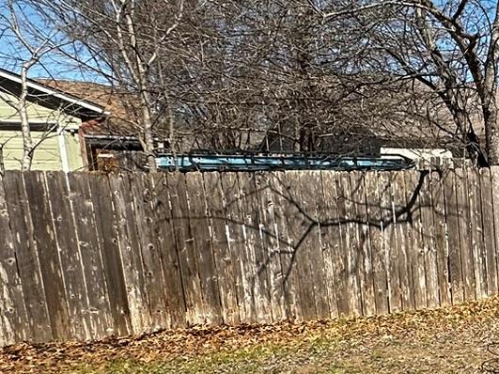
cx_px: 708
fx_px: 778
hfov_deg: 27.3
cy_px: 316
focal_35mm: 54
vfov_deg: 26.4
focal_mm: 2.22
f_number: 2.2
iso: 50
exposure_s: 1/1366
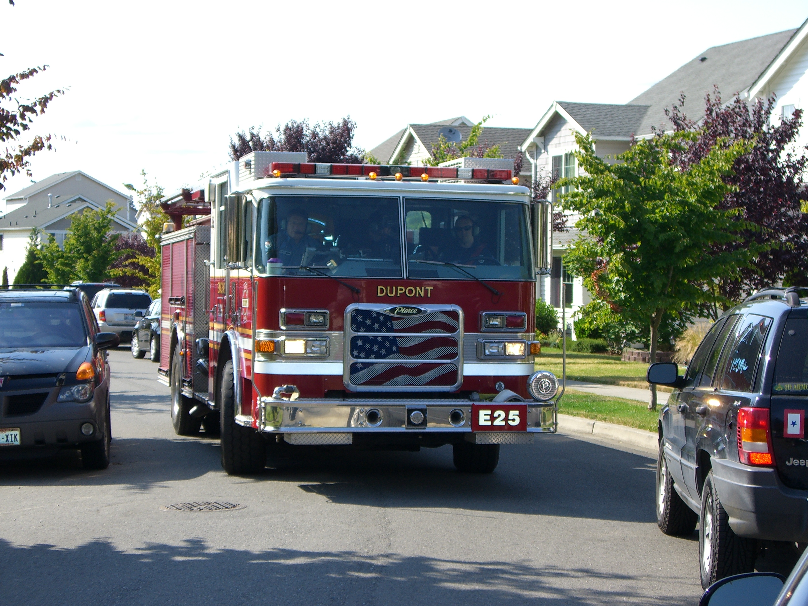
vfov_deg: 18.7
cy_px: 303
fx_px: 1844
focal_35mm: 79
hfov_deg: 24.7
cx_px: 404
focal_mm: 12.8
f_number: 4.1
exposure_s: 1/320
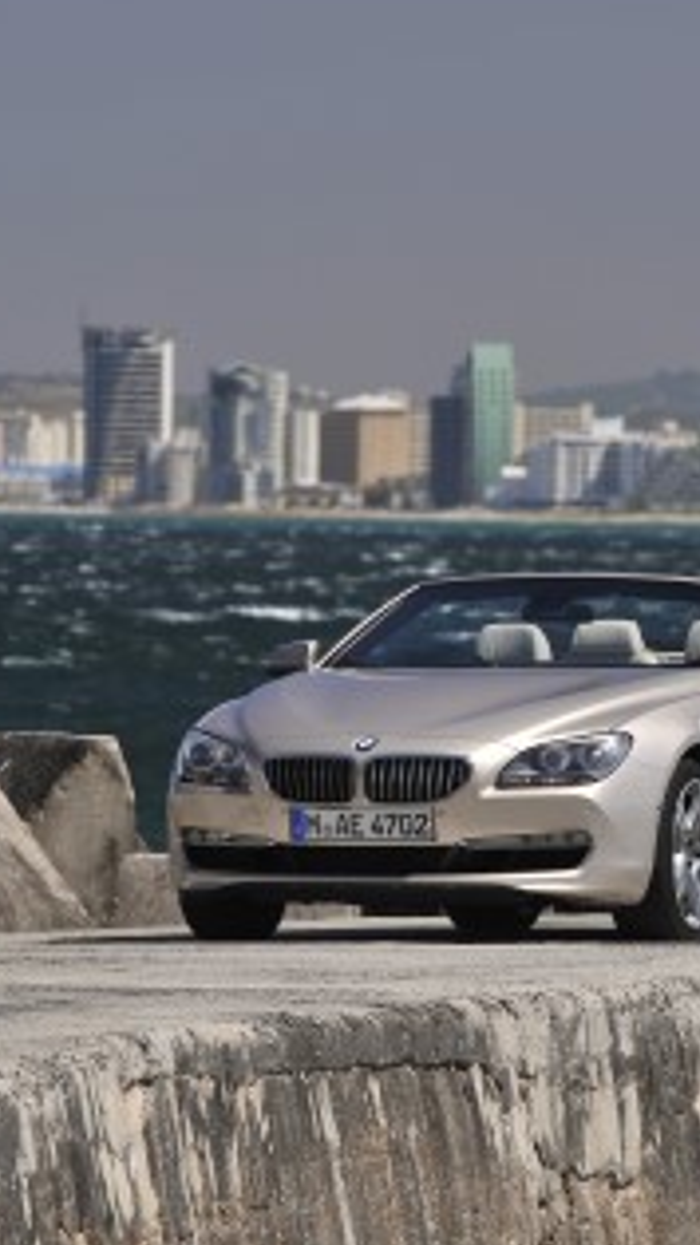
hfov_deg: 2.4
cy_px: 615
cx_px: 328
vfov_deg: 4.2
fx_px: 16908
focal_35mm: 512
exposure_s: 1/200
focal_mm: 200
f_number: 8
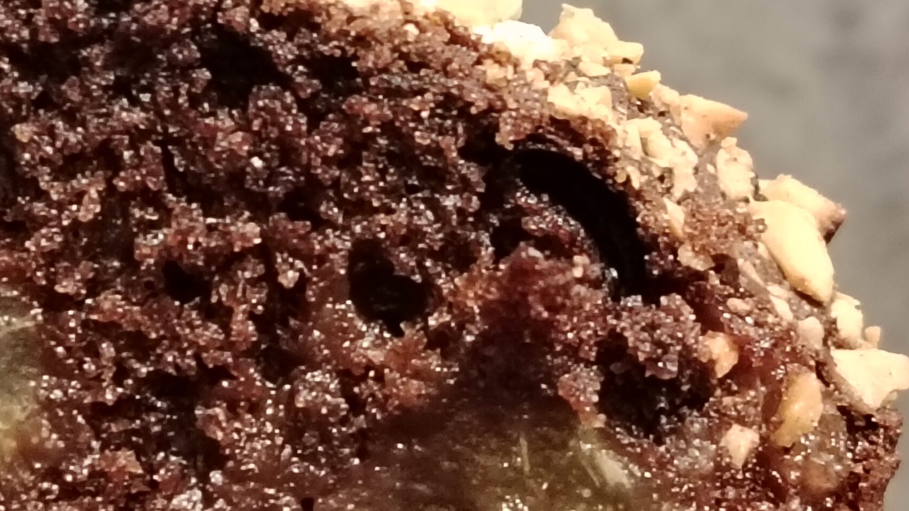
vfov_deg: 10.4
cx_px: 385
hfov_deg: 18.3
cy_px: 215
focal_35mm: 117
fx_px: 2820
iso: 2316
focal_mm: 5.25
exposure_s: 1/25
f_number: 1.75
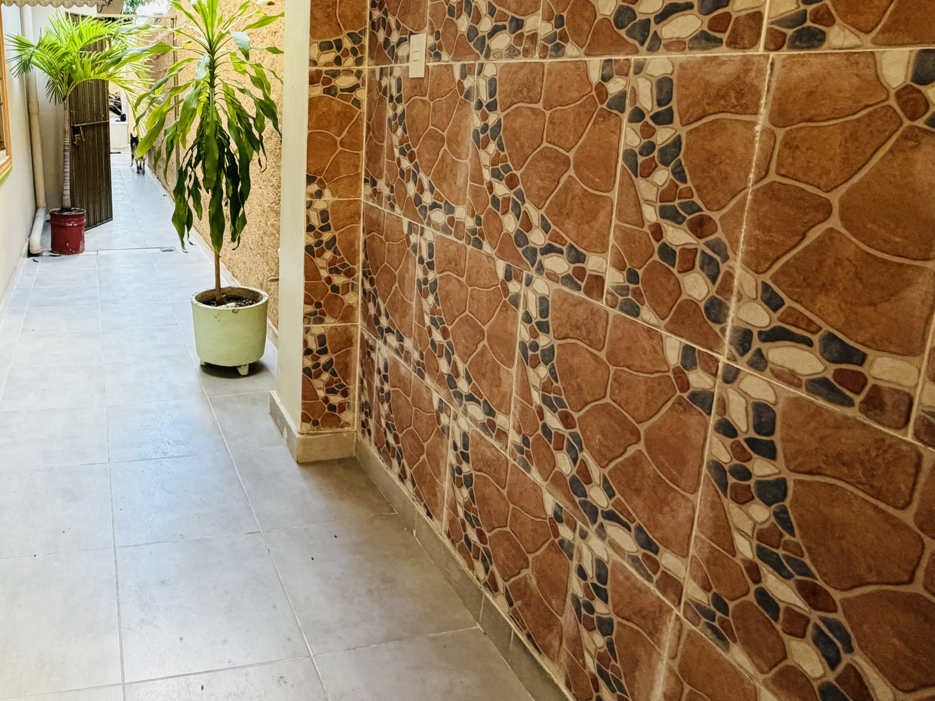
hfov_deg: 65.9
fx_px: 648
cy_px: 203
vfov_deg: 54.9
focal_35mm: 24
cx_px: 205
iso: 320
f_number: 2.2
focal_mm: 2.22
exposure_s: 1/121
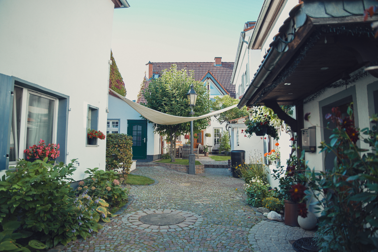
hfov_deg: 73.7
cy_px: 126
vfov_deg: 53.1
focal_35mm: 24
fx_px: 252
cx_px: 189
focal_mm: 24
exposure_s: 1/80
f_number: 2.8
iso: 640
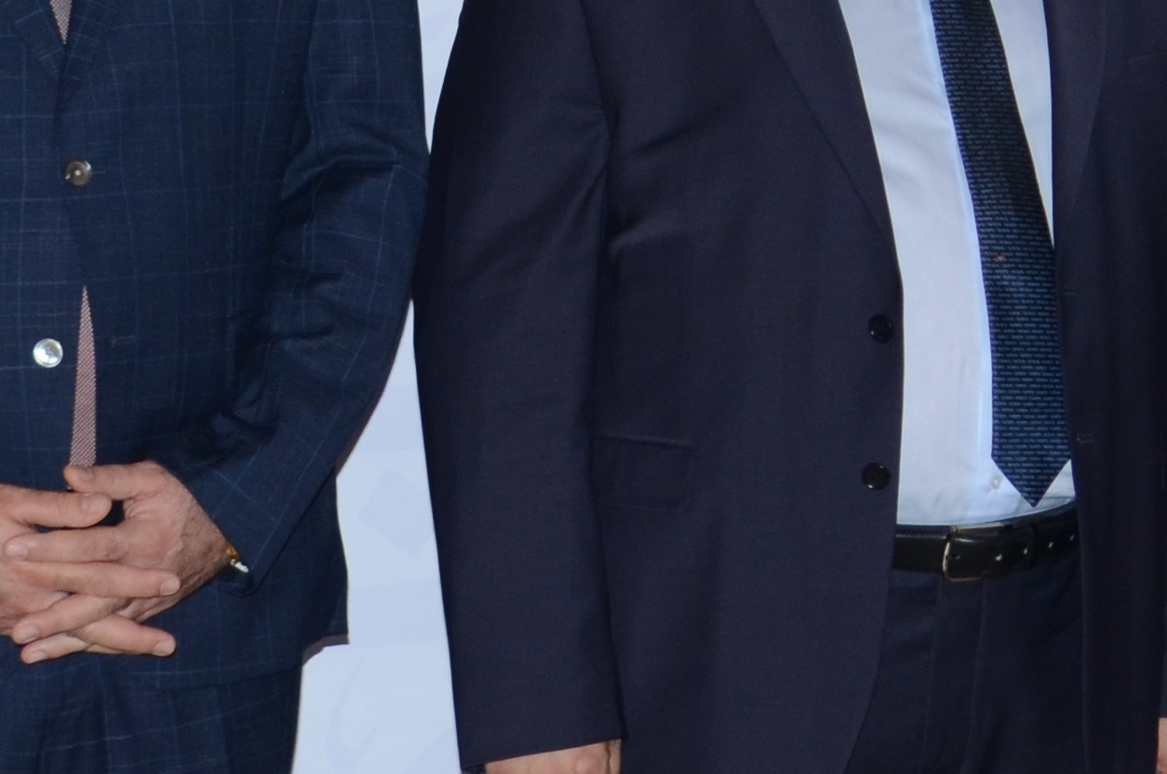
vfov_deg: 8.3
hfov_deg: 12.5
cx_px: 771
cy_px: 172
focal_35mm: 165
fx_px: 5339
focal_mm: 28
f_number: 4.5
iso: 500
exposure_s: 1/250
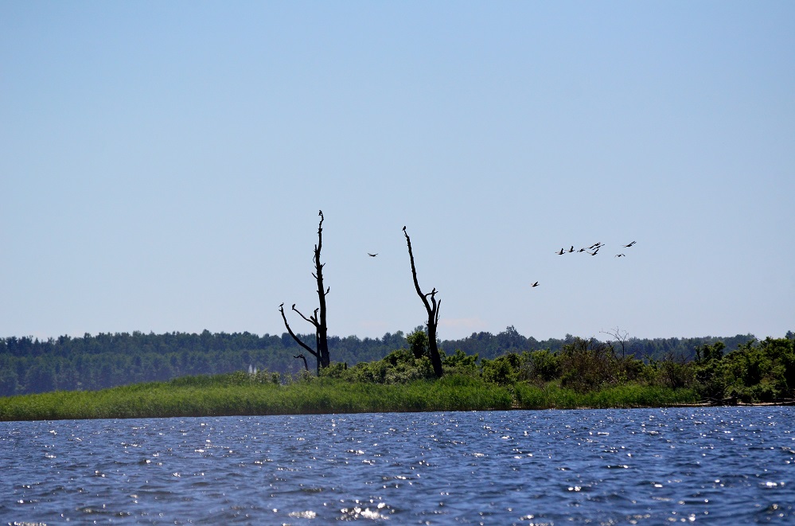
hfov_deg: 6.9
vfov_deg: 4.6
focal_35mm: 300
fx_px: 6609
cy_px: 263
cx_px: 398
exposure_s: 1/8000
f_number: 5.3
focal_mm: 200
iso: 900
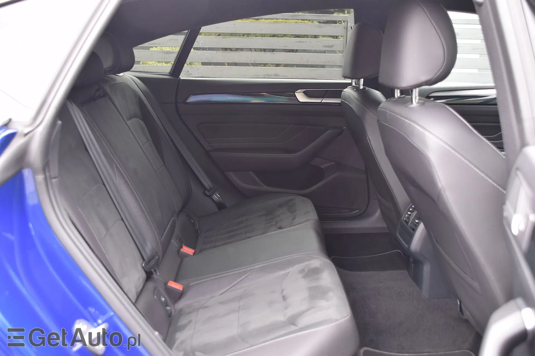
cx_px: 268
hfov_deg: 53.1
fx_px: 535
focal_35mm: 36
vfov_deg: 36.9
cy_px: 178
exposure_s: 1/40
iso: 360
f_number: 4
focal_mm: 24
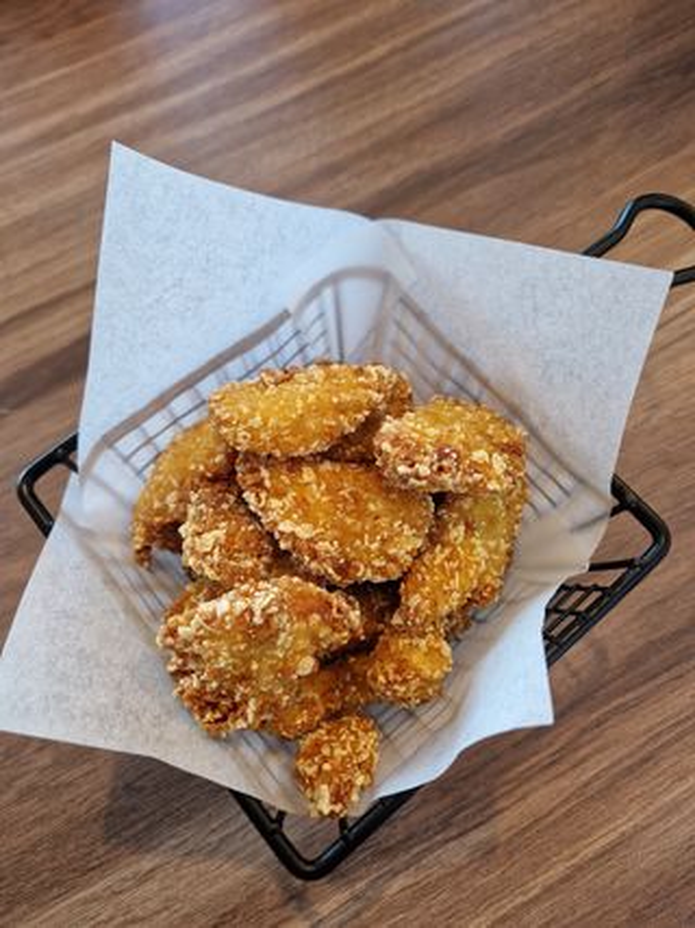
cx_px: 348
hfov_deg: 58.9
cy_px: 464
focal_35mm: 23
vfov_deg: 73.9
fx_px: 616
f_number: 1.8
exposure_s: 1/100
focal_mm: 5.4
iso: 50
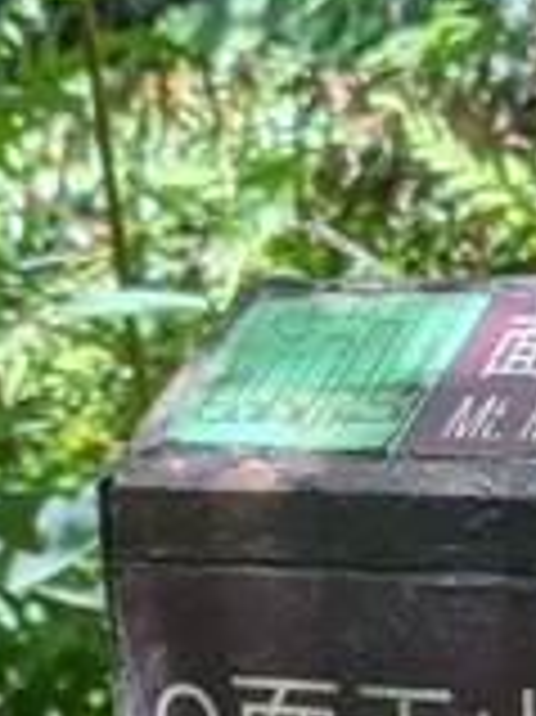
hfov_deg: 10.7
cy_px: 1085
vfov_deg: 13.6
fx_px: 2812
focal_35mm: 136
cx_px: 653
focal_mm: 4.38
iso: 42
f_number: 1.73
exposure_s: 1/544
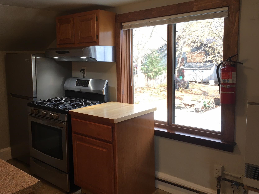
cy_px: 93
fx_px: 262
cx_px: 107
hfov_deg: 52.3
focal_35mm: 35
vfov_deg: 40.7
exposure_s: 1/40
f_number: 2.2
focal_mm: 4.15
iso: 25
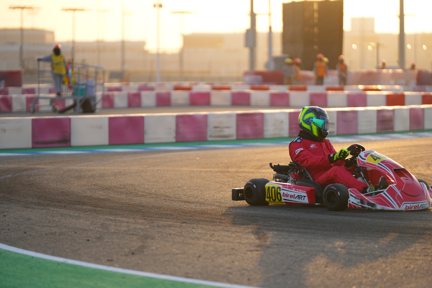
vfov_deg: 7.6
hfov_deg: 11.4
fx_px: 2160
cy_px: 144
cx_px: 216
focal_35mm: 180
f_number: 2.8
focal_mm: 180
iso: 800
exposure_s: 1/4000
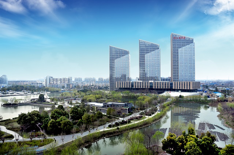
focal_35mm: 27
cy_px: 78
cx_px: 117
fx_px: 175
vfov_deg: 47.8
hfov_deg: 67.4
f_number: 6.3
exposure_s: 1/125
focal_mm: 18
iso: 200
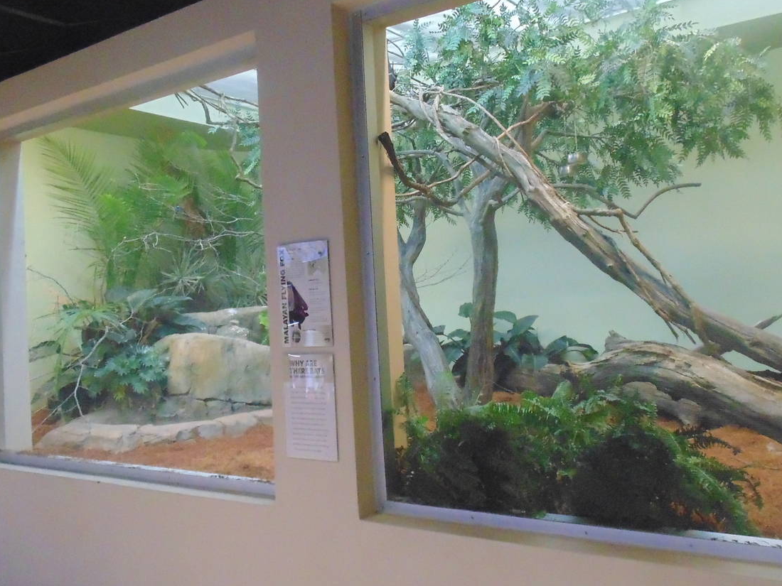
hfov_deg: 56.8
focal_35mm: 32
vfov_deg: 44.1
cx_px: 418
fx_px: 723
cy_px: 280
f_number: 3.1
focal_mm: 4
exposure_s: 1/40
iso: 800
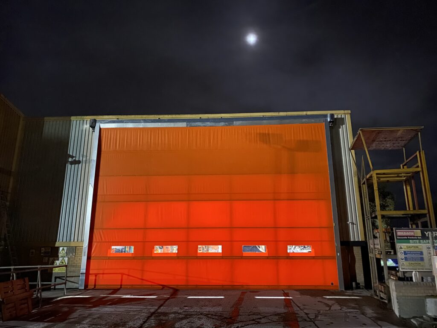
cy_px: 164
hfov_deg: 67.3
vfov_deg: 53.1
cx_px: 218
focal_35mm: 26
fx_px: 328
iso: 1600
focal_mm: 4.25
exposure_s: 1/14
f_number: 1.8
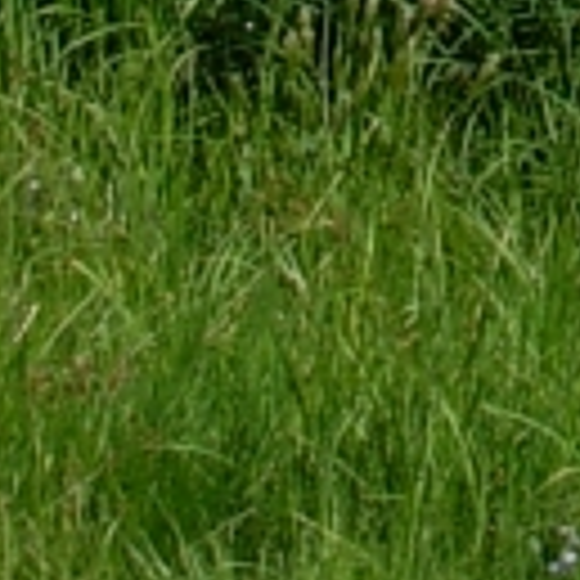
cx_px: 1353
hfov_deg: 5.2
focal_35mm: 326
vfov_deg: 5.0
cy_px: -1342
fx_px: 6180
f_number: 4.9
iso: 79
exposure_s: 1/430
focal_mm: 6.3
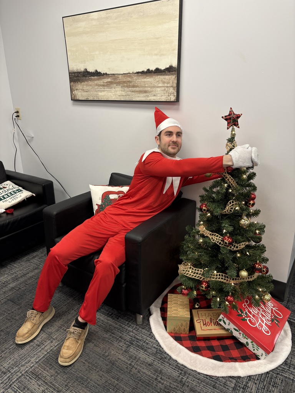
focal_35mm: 26
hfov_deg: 53.1
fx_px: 295
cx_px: 148
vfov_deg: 67.3
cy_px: 196
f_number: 1.6
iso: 80
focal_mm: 5.96
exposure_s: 1/60
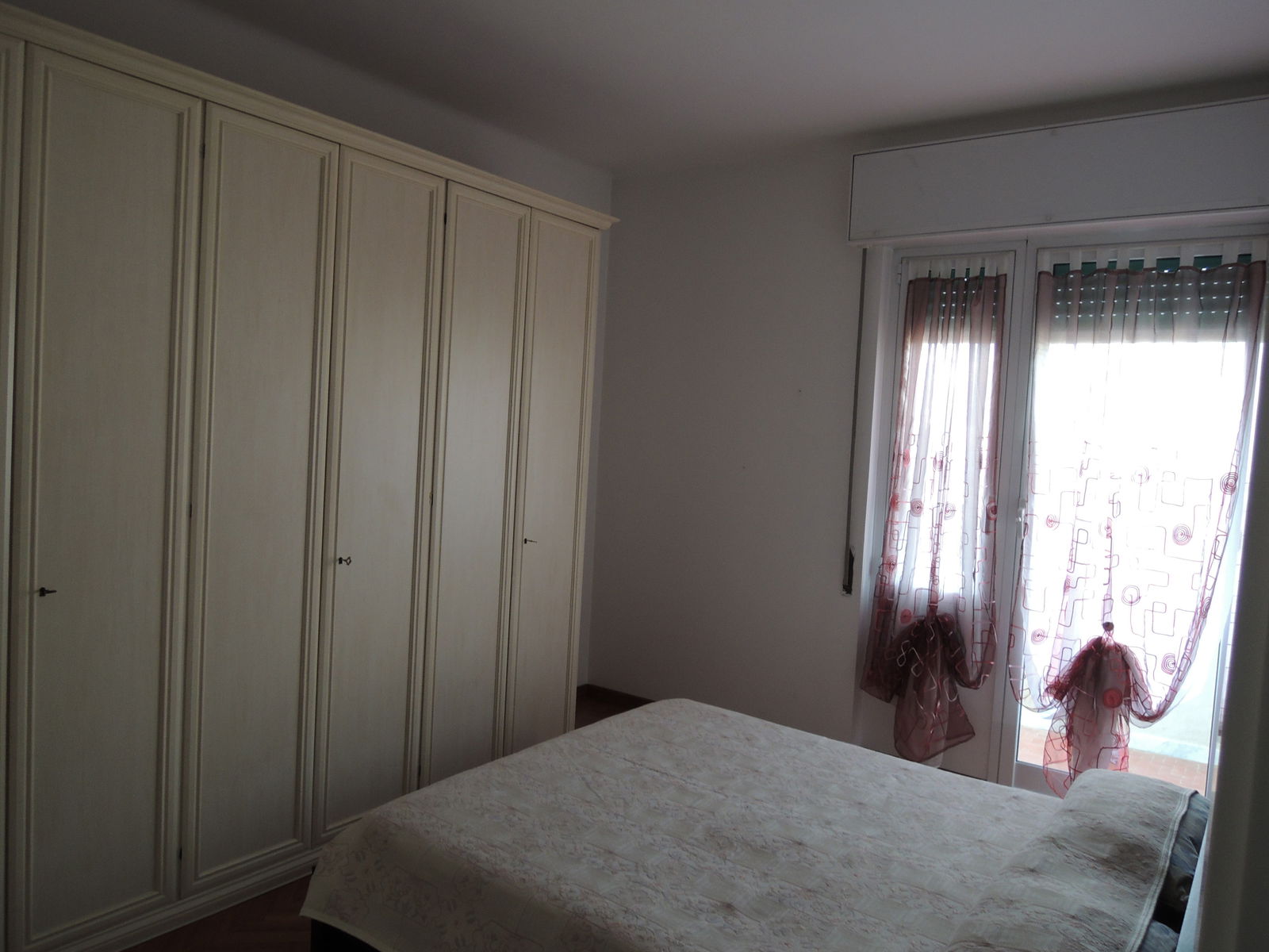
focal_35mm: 24
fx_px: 880
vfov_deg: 56.8
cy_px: 476
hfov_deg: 71.6
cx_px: 634
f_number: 2.8
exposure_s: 1/30
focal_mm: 4.3
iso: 180
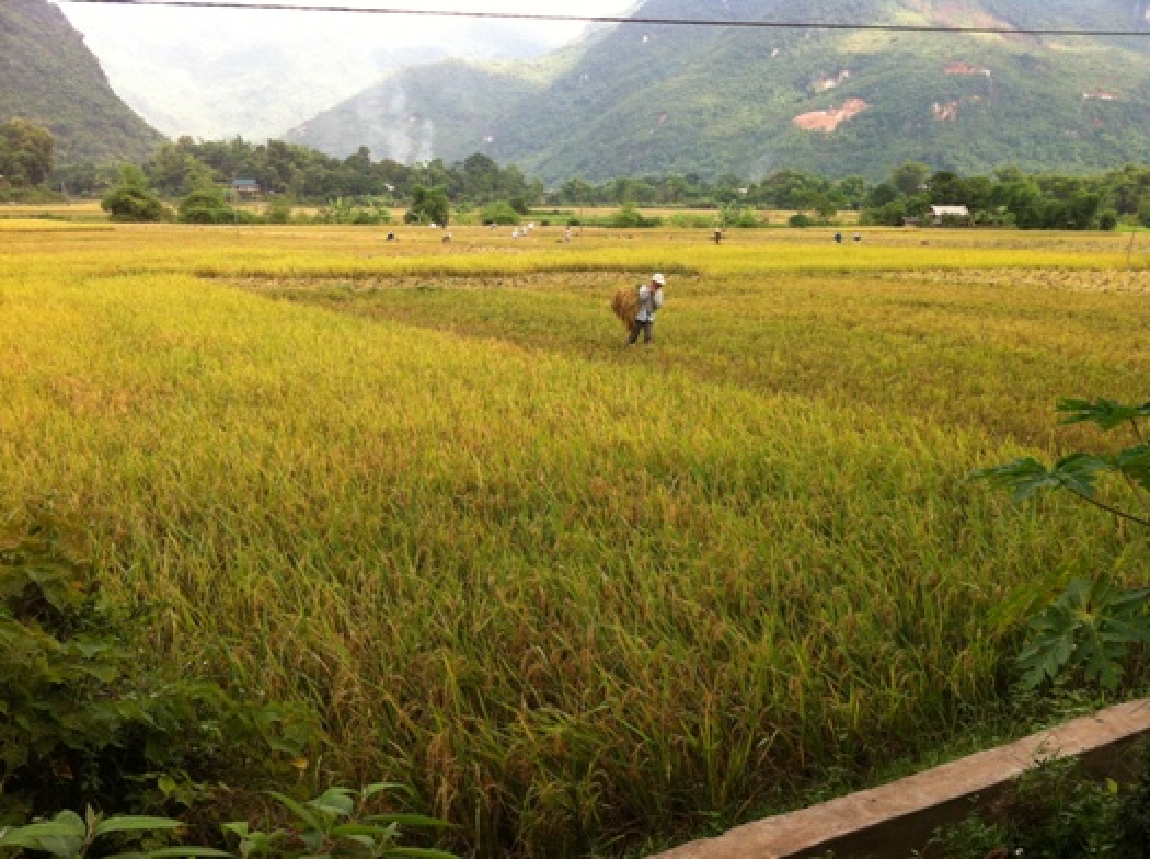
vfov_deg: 40.6
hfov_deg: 52.7
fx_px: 1161
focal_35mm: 35
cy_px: 430
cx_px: 575
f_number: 2.8
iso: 80
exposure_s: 1/311
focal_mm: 3.85
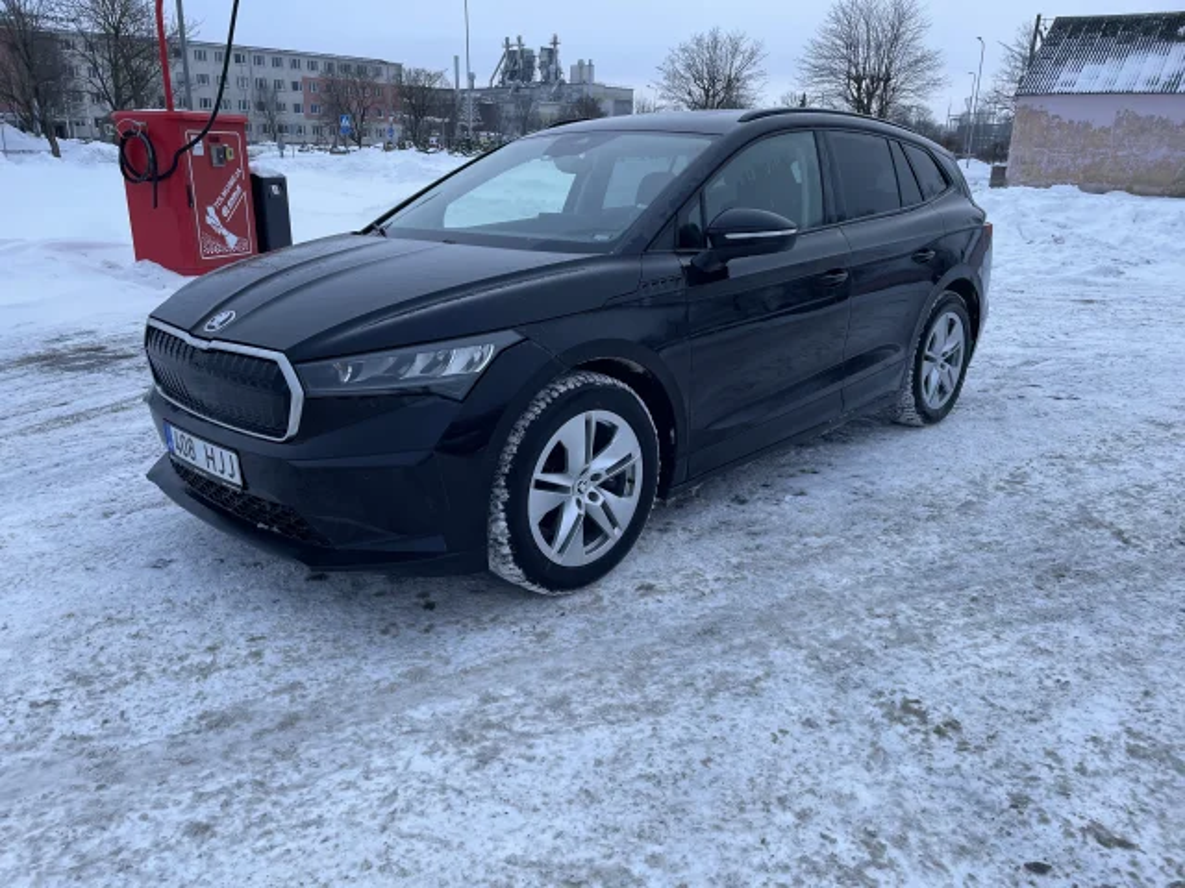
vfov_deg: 53.1
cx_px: 592
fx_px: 890
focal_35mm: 26
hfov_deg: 67.3
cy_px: 444
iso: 32
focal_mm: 4.2
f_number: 1.6
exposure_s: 1/491
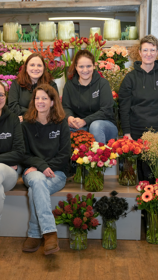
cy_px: 139
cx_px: 50
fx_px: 402
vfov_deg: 38.5
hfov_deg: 22.1
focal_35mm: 54
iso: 640
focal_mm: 34
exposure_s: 1/200
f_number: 2.8
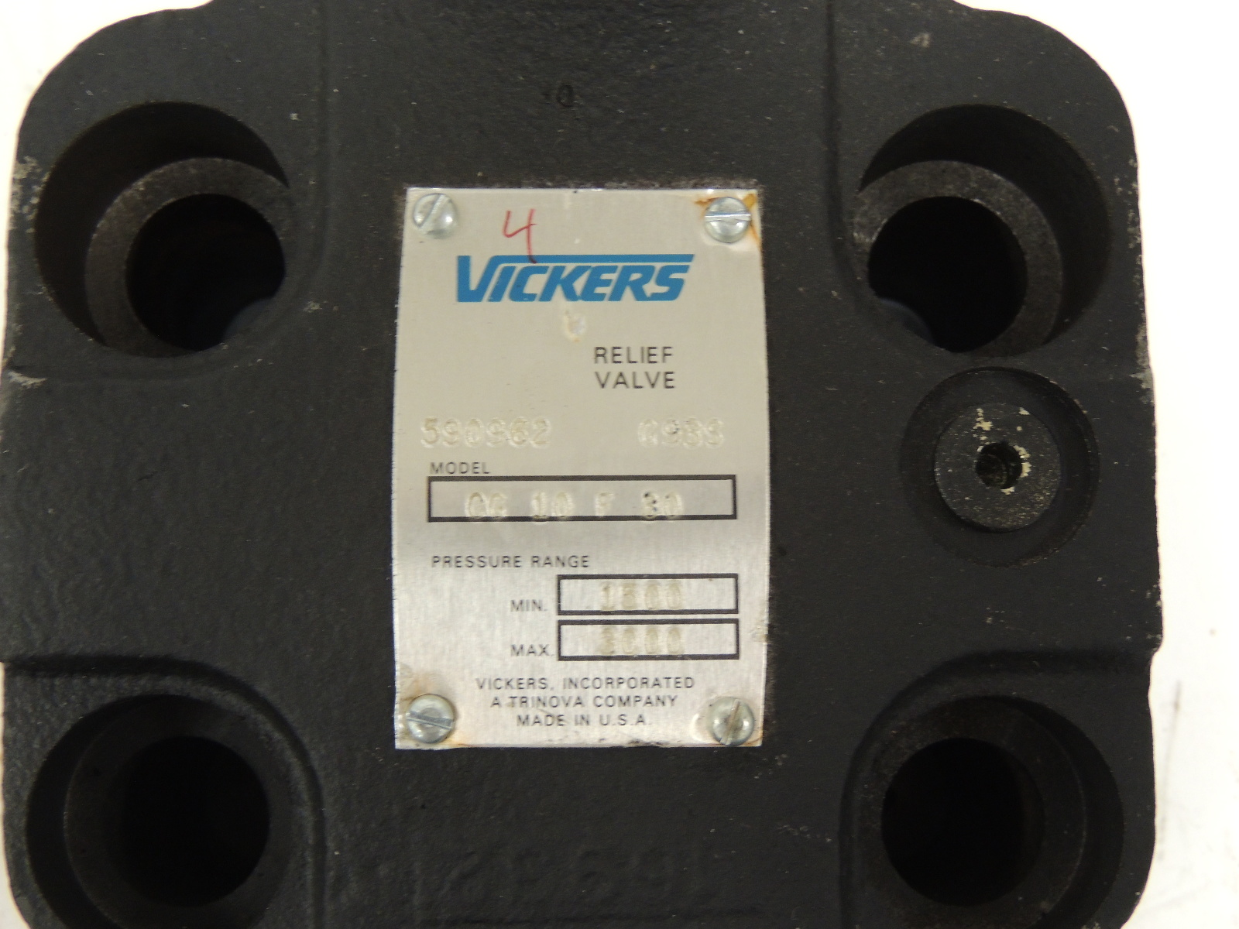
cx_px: 620
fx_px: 1682
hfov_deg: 40.4
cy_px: 464
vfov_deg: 30.9
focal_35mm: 47
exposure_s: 1/13
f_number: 3.5
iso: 400
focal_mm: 8.3
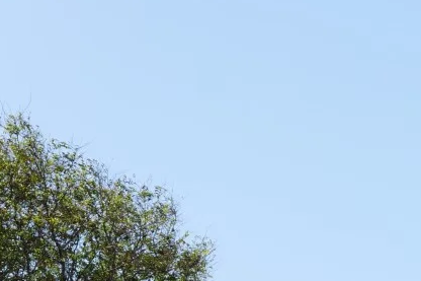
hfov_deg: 7.6
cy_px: 535
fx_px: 3098
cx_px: 624
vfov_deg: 5.1
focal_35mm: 265
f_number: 7.1
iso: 100
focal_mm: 68
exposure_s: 1/200
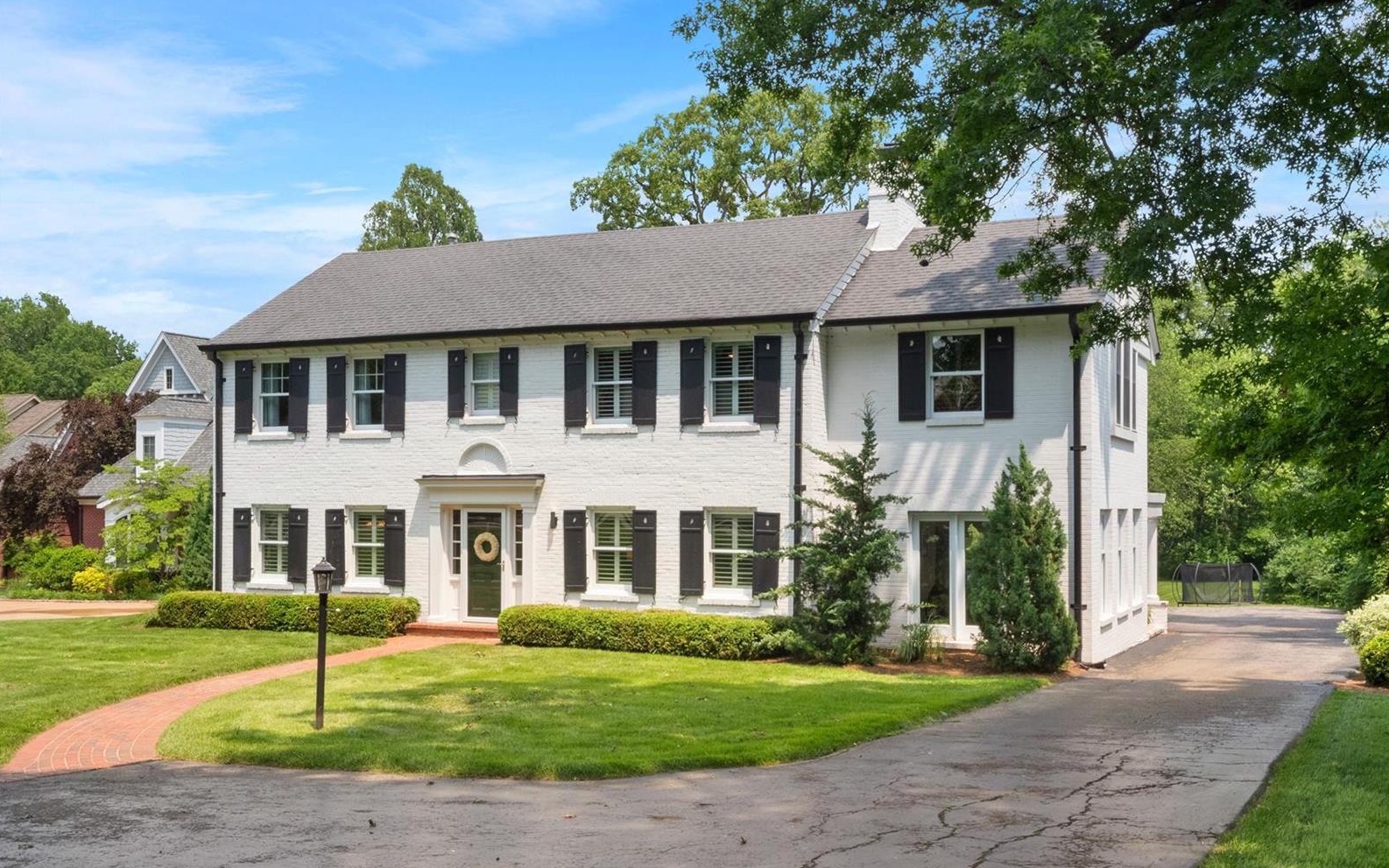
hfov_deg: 52.8
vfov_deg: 34.4
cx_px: 695
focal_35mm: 37
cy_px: 427
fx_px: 1401
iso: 400
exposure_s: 1/160
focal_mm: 18
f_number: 14
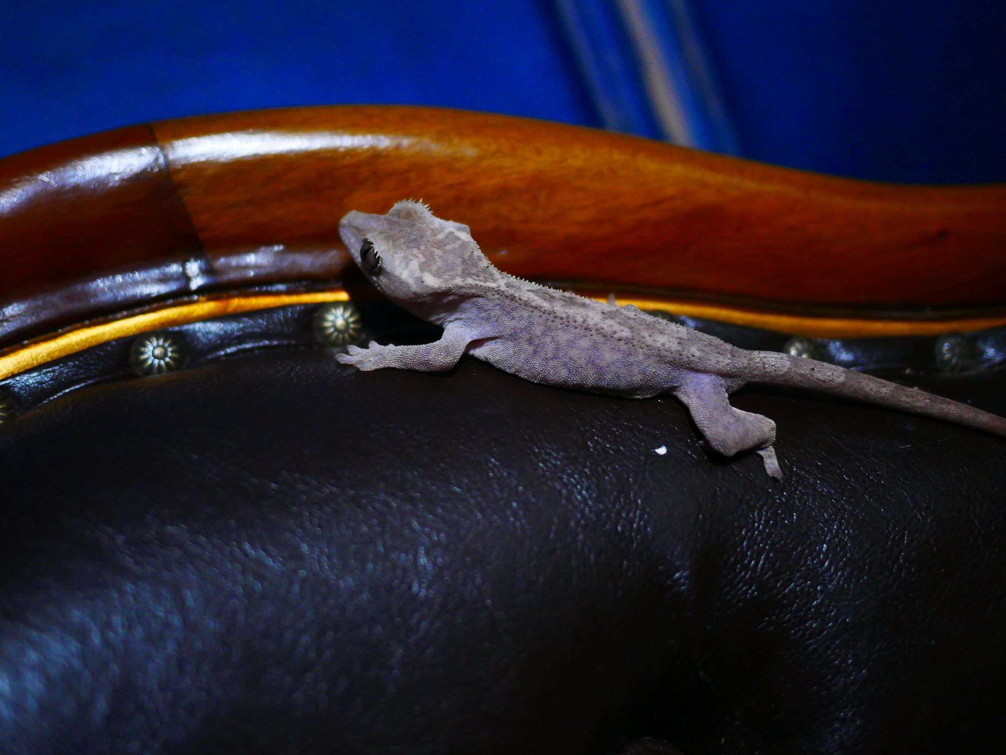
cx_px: 503
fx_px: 1162
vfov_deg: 36.0
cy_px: 378
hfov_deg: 46.8
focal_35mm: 40
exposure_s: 1/60
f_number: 1.7
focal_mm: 20
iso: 1250
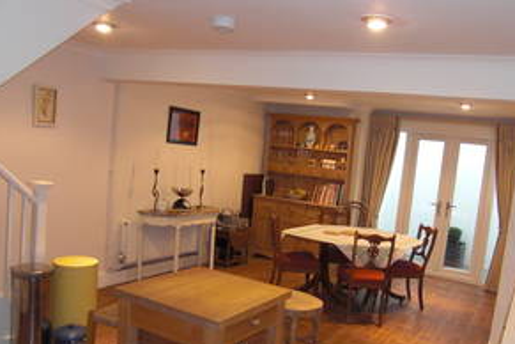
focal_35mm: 36
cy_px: 211
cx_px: 311
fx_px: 515
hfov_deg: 52.7
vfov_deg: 36.7
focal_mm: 4.9
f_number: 2.6
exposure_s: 1/30
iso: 200
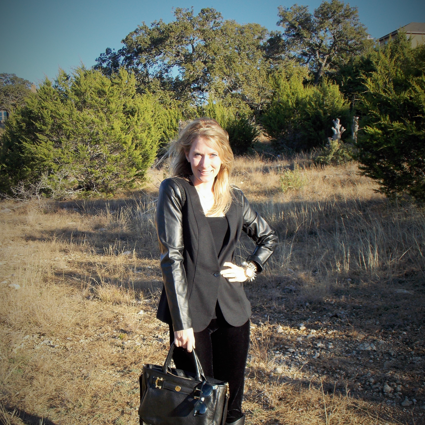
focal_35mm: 41
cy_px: 254
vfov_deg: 40.7
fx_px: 570
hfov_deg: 40.9
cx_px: 212
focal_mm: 6.1
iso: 80
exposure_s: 1/400
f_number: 3.4
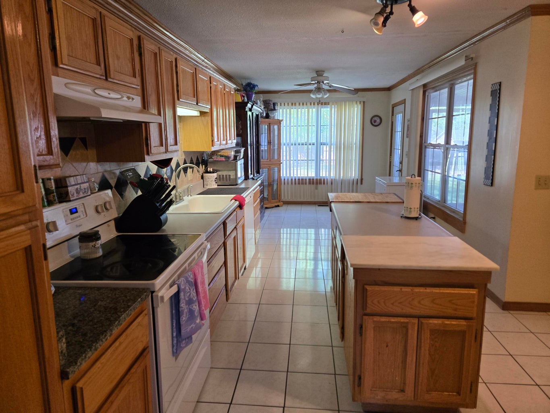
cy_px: 206
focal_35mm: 23
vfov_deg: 58.9
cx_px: 275
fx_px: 365
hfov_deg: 73.9
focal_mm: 5.4
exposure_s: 1/120
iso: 160
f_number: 1.8
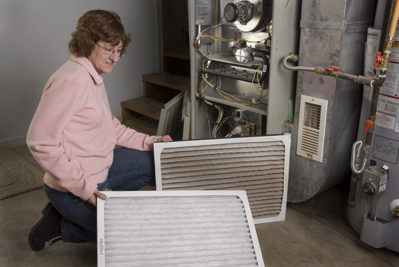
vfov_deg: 34.3
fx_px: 433
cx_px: 200
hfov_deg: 49.5
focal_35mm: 39
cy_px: 134
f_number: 13
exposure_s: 1/125
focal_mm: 26
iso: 100
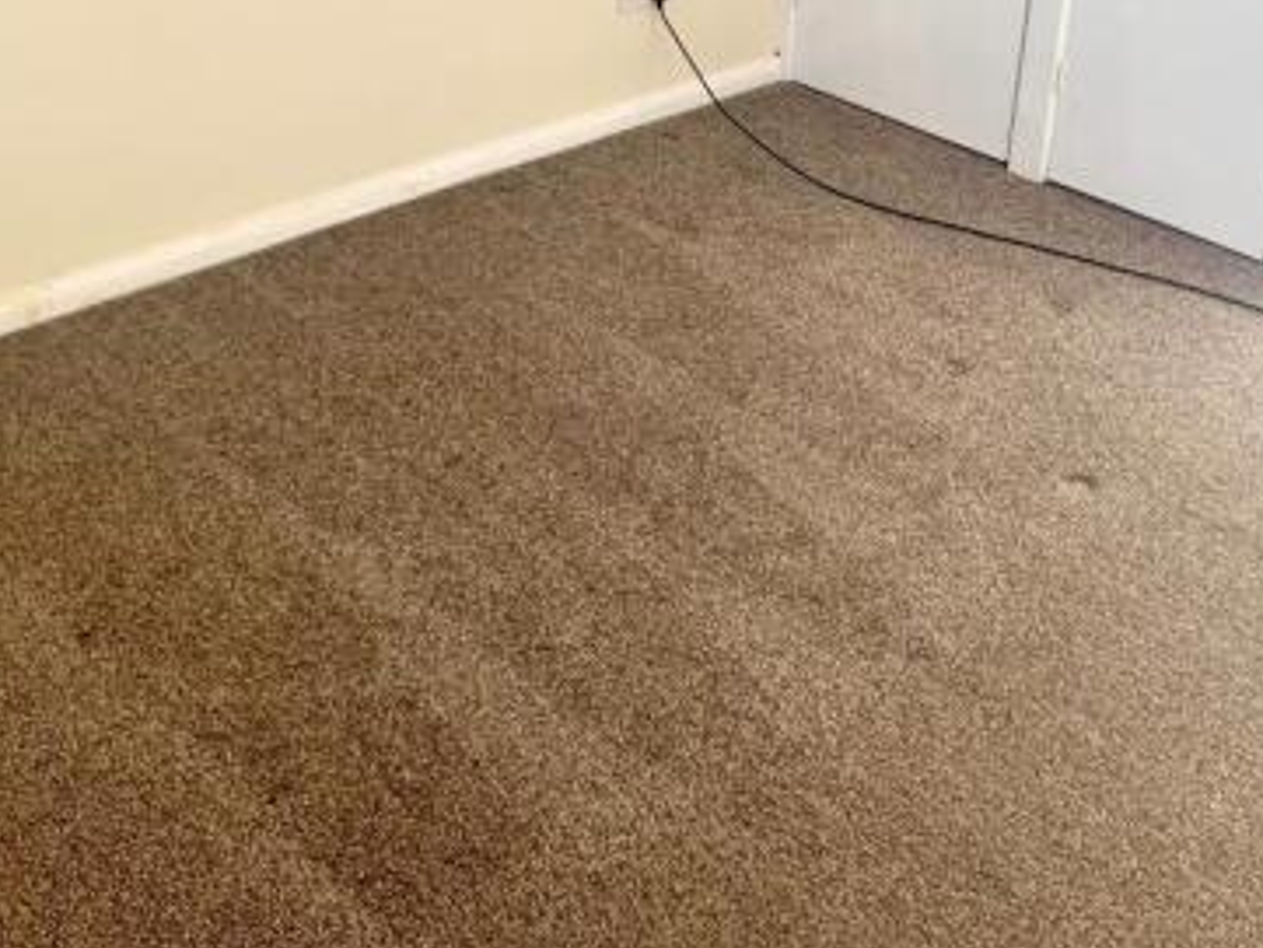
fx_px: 1533
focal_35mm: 42
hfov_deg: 44.5
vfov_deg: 33.5
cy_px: 201
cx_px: 764
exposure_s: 1/315
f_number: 1.8
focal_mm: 4.25
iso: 25
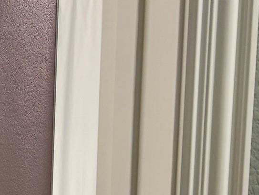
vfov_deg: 15.1
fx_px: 734
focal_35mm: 98
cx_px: -206
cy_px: 142
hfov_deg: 16.7
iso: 125
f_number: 1.6
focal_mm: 5.96
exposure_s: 1/60
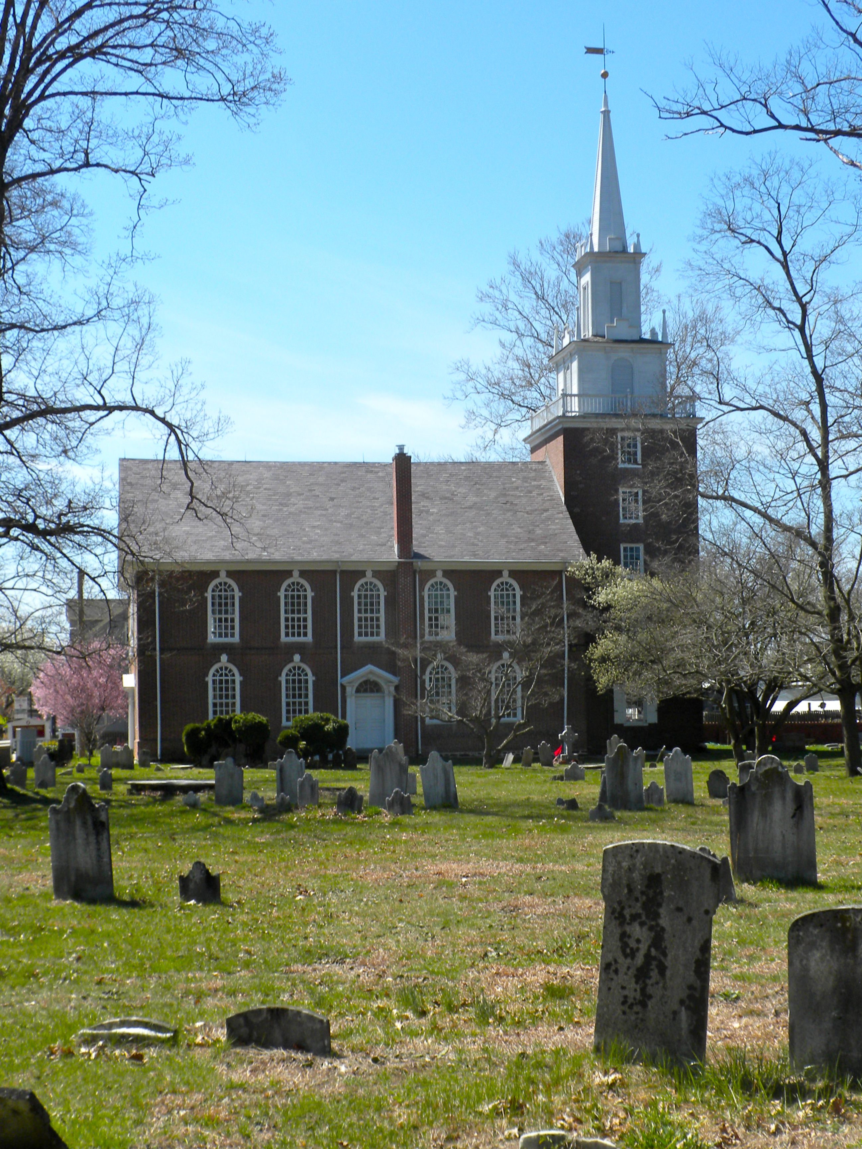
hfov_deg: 28.0
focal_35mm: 52
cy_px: 574
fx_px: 1727
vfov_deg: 36.8
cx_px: 431
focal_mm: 9.1
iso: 64
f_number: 11
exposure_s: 1/68
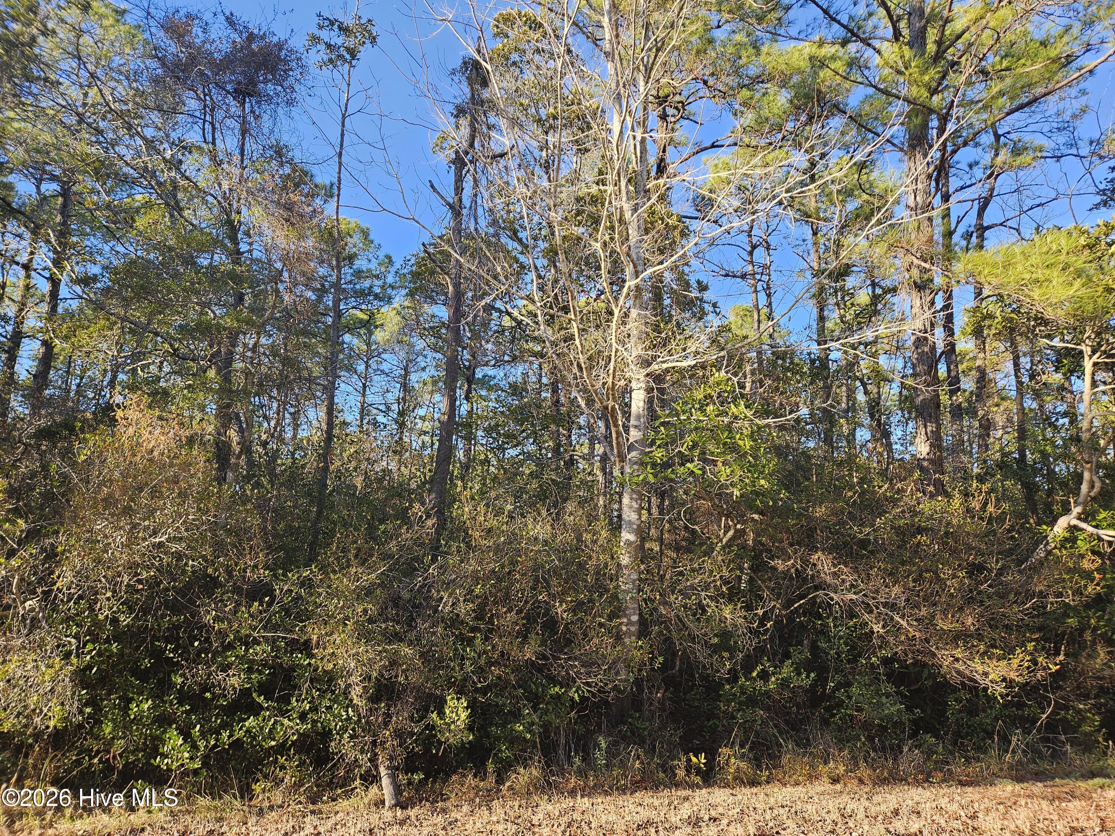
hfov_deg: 73.9
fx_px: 741
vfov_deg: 58.9
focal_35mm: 23
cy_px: 418
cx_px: 558
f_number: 1.8
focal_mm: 5.4
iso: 25
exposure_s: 1/271
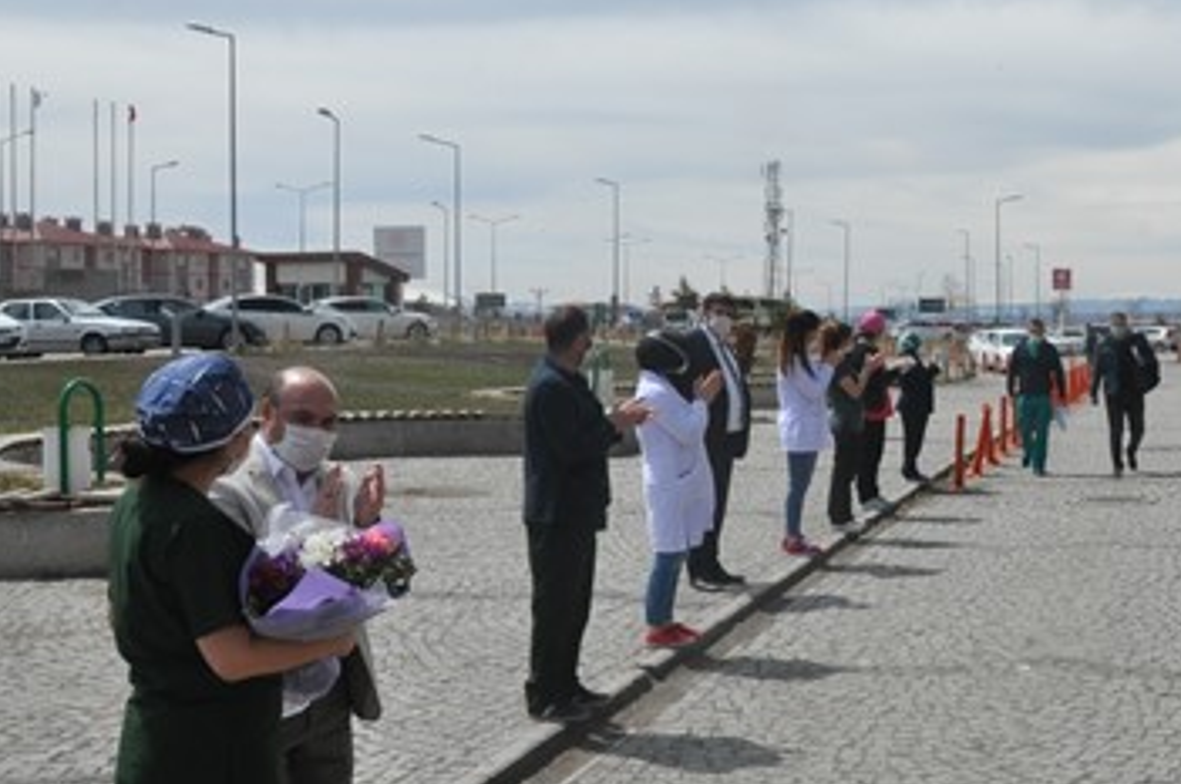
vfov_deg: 26.9
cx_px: 1019
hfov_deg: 37.5
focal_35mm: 50
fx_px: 1638
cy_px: 313
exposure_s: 1/640
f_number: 13
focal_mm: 18
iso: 800
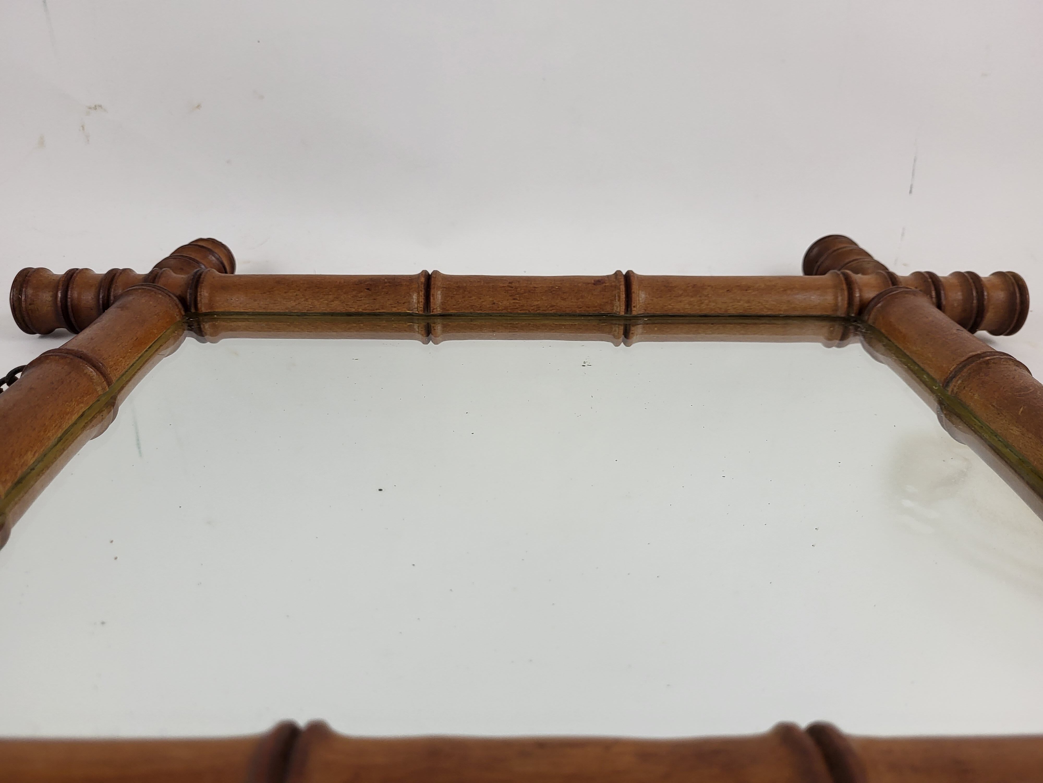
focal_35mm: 26
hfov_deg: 67.3
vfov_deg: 53.1
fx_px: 783
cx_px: 522
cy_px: 392
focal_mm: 5.4
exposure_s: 1/100
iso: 200
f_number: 1.8
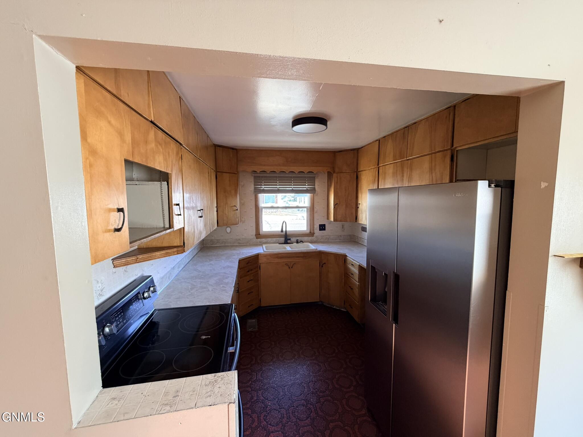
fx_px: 236
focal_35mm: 14
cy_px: 218
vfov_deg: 85.7
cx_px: 292
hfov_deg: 102.1
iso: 320
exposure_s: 1/105
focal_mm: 2.22
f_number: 2.2
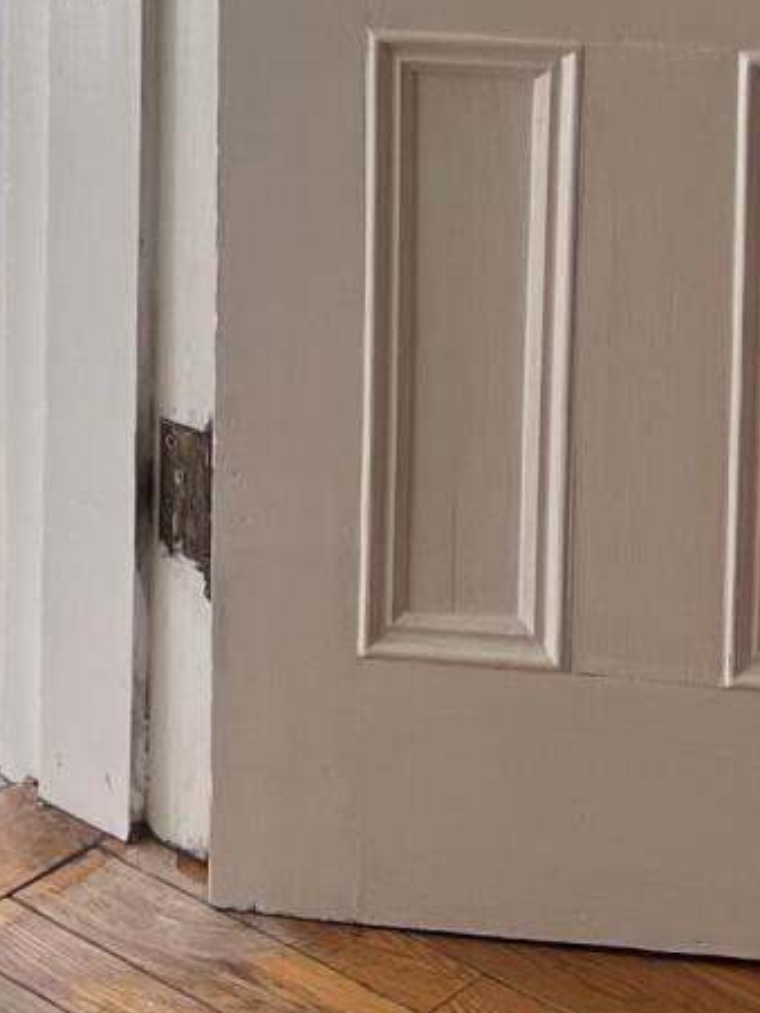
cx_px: -347
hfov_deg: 12.3
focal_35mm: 115
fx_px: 3366
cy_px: -710
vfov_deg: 15.2
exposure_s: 1/332
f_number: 1.5
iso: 50
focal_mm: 5.7
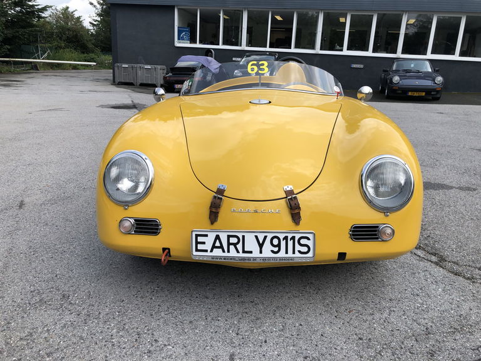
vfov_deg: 49.7
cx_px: 240
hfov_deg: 63.4
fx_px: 389
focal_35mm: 28
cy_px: 180
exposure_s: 1/1548
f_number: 1.8
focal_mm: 4
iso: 20
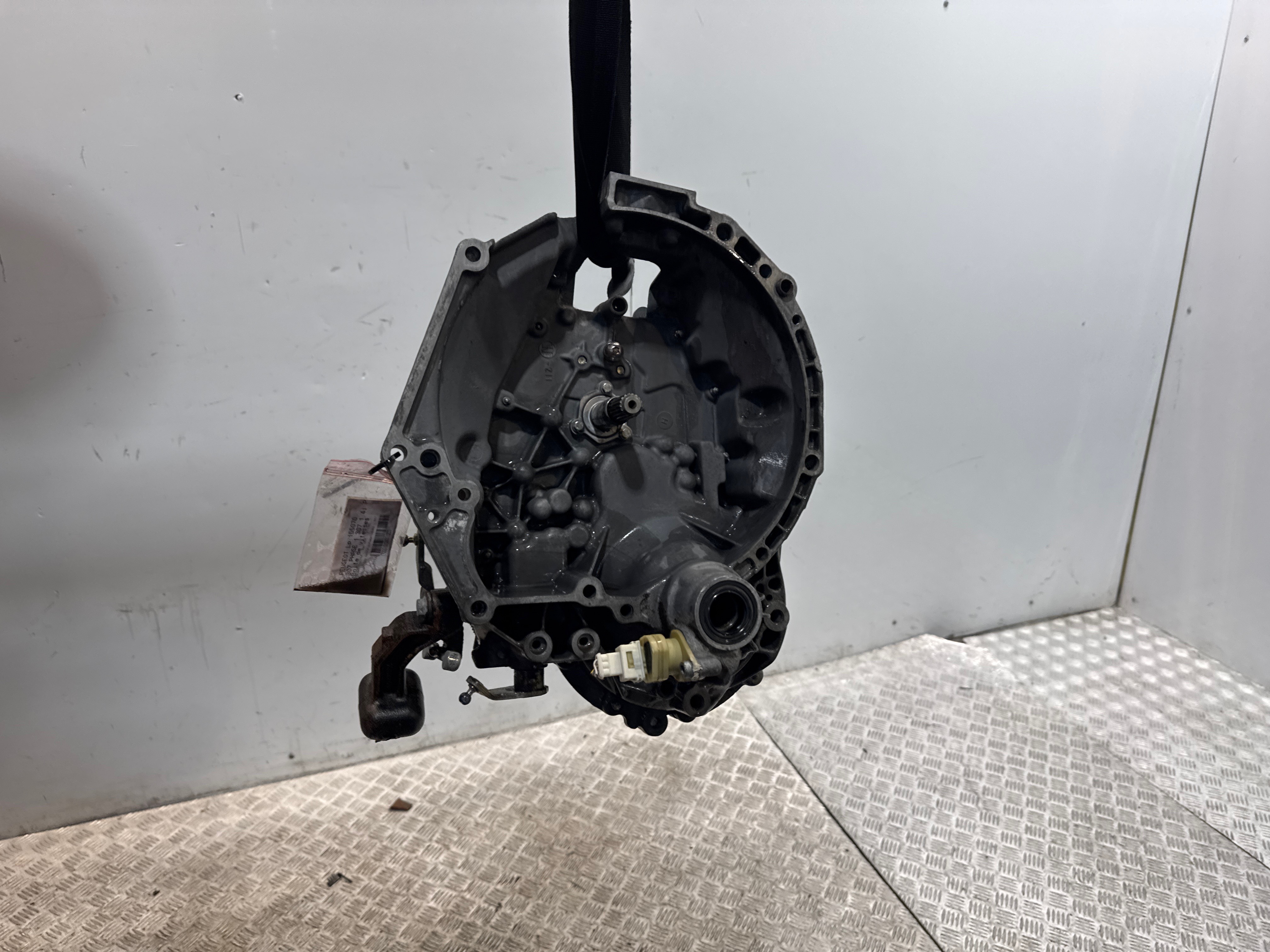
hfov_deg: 71.6
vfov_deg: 56.8
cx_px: 635
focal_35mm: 24
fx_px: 881
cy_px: 476
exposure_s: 1/100
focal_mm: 6.76
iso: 50
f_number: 1.78
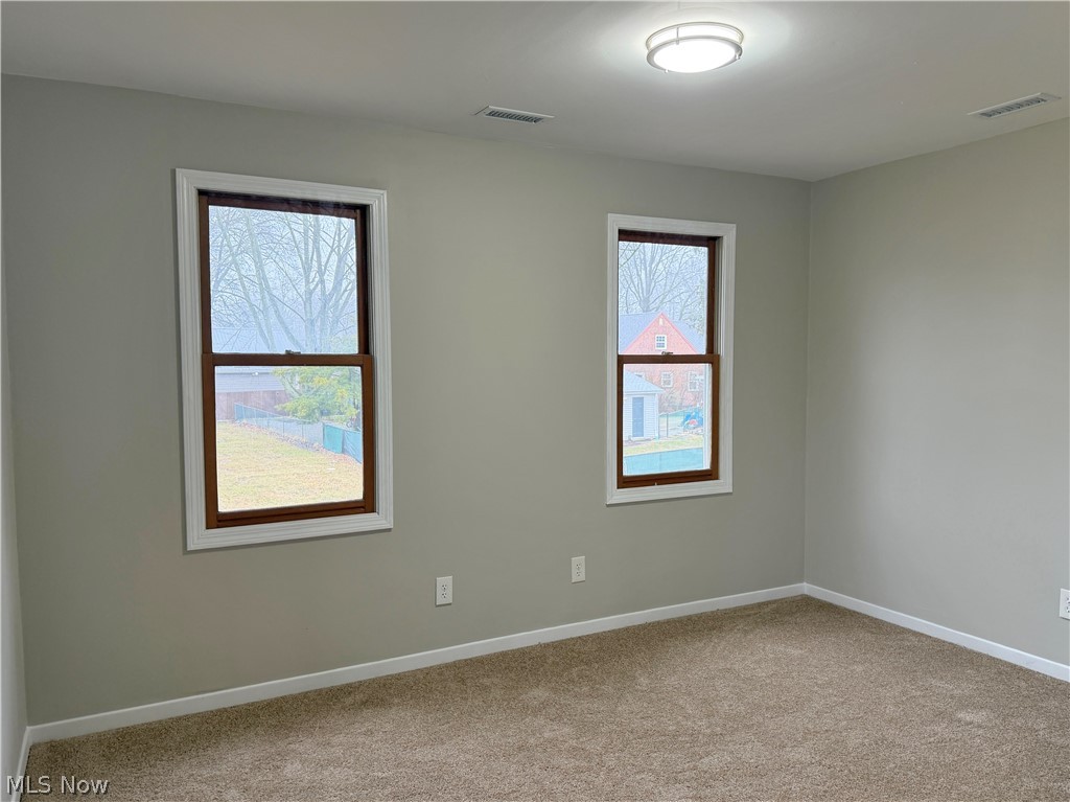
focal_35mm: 24
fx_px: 742
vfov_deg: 56.8
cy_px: 401
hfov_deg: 71.6
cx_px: 535
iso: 125
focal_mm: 6.76
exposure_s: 1/60
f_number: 1.78
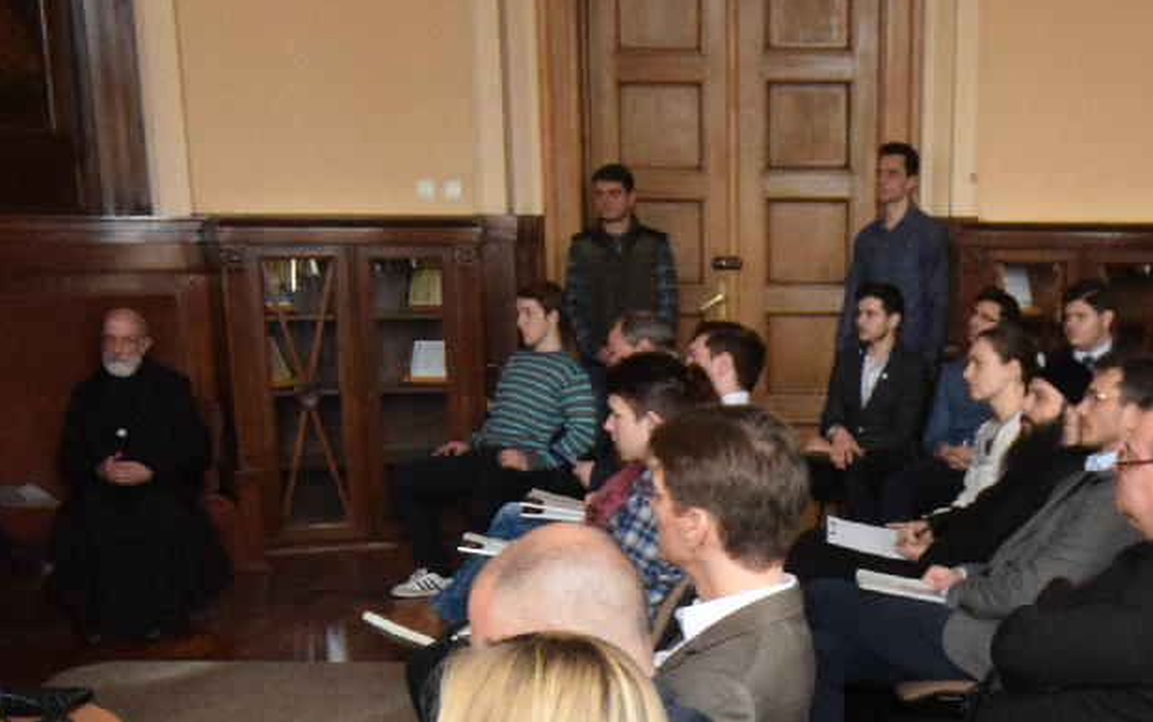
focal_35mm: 56
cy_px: 749
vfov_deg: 22.2
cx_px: 681
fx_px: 1760
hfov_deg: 36.2
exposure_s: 1/100
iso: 2500
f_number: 5.6
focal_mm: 10
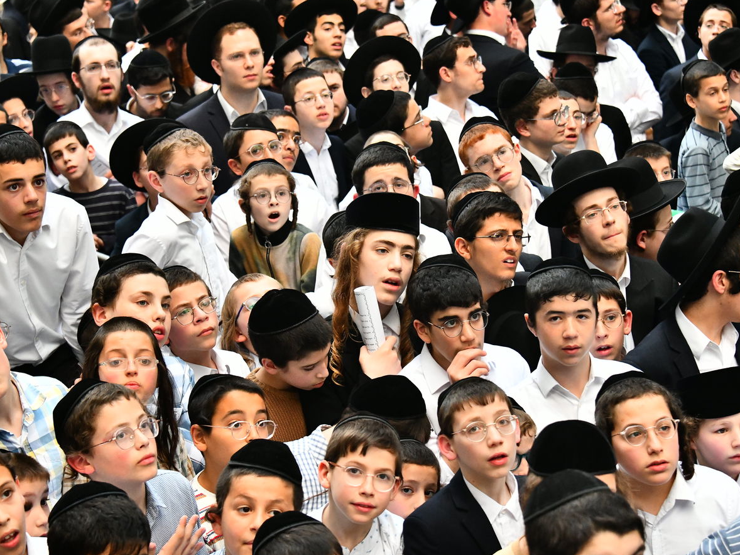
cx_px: 378
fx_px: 1710
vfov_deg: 18.4
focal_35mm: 80
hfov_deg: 24.4
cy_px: 284
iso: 4000
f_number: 5.6
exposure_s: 1/400
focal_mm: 70
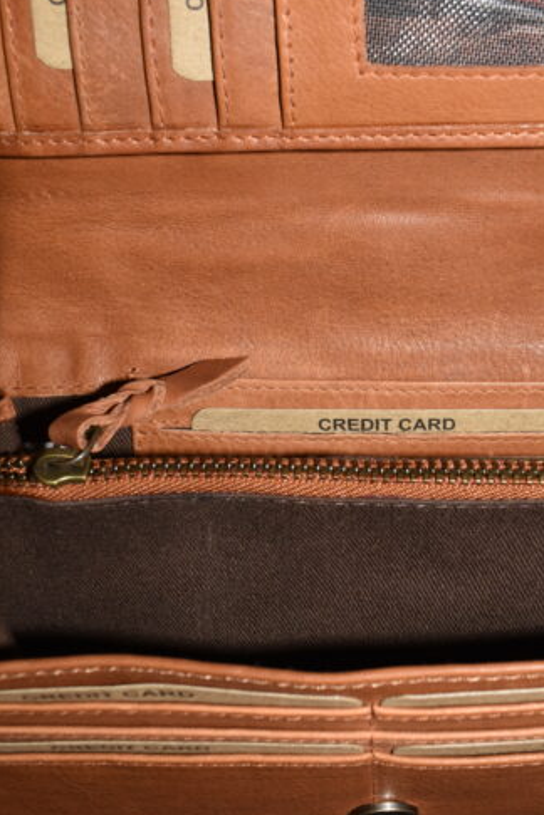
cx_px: 366
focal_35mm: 50
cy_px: 314
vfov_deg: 39.4
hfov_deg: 26.8
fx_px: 1133
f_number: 8
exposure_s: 1/60
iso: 100
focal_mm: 18
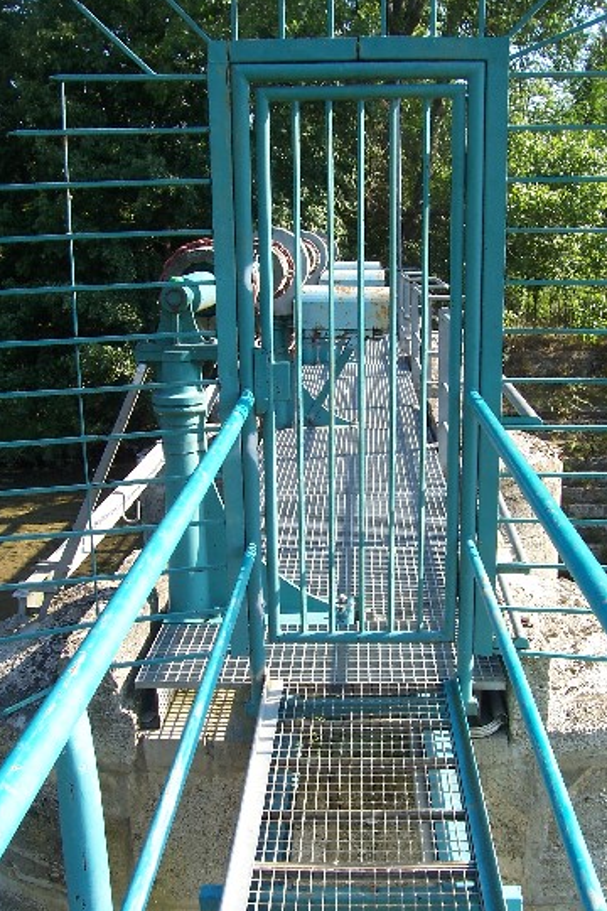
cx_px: 327
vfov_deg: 51.8
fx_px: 936
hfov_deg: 35.9
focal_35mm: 37
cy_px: 489
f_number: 5.6
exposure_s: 1/125
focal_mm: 5.6
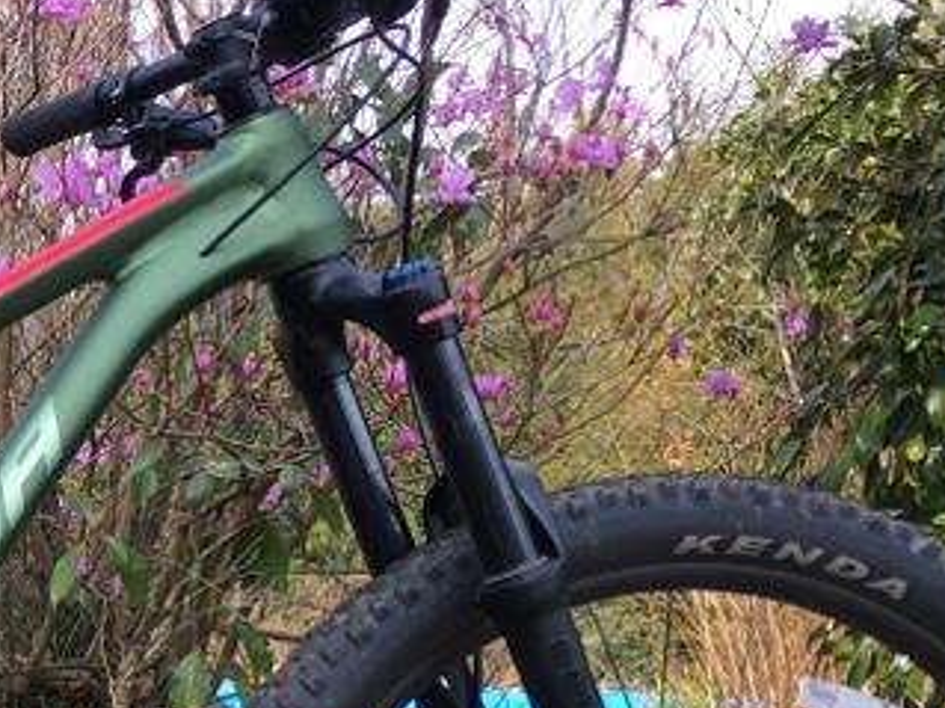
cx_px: -338
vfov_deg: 15.7
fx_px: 2483
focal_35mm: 91
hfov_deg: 19.6
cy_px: 815
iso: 25
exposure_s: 1/349
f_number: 2.2
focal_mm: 4.15
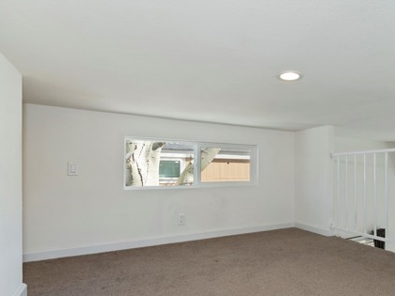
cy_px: 178
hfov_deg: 72.3
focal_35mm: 22
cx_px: 285
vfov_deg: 60.6
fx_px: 251
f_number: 8
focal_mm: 10
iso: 125
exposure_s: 1/30
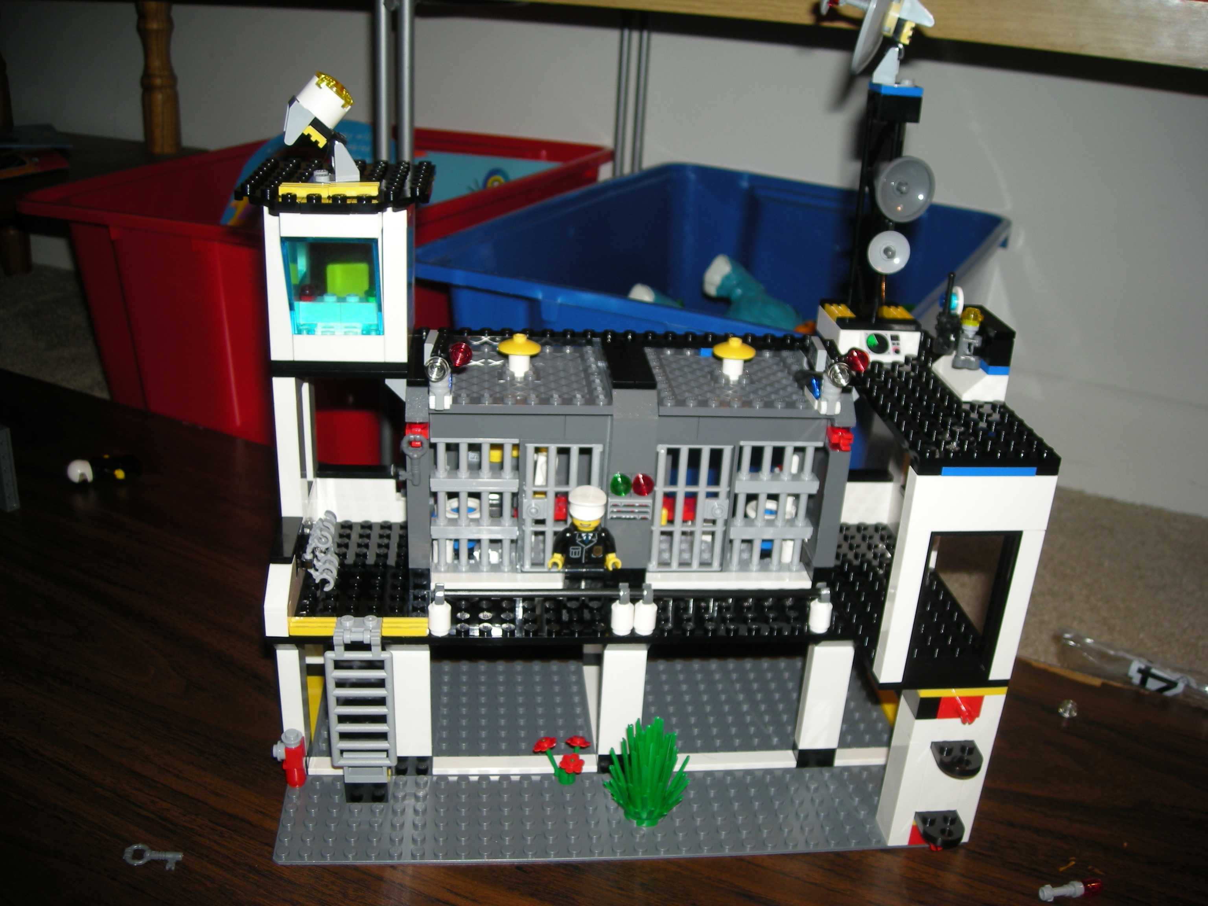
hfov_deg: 52.6
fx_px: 1221
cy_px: 453
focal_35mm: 35
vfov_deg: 40.7
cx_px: 604
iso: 50
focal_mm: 5.7
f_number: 2.8
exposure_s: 1/60
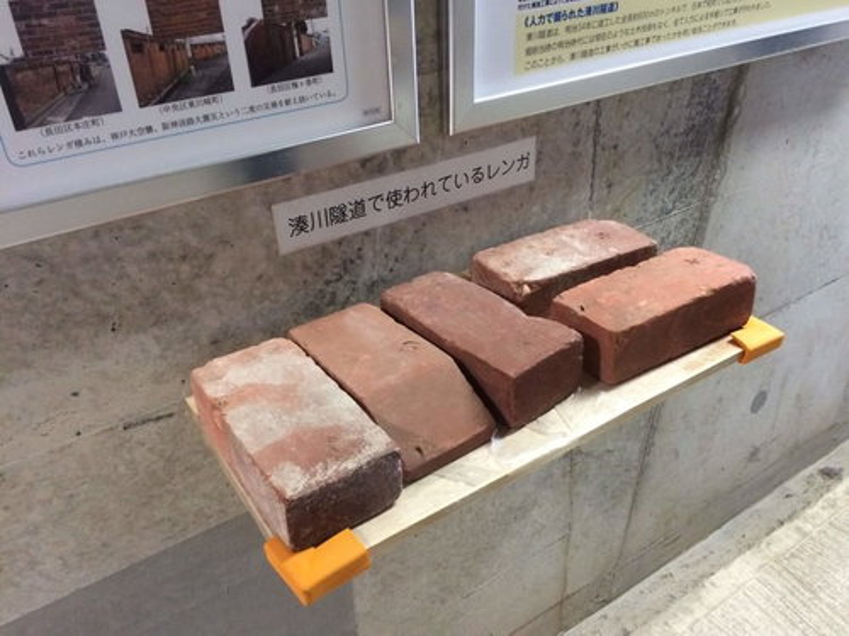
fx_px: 711
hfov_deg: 61.7
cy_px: 318
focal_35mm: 29
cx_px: 424
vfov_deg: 48.2
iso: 320
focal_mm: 4.15
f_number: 2.2
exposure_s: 1/30
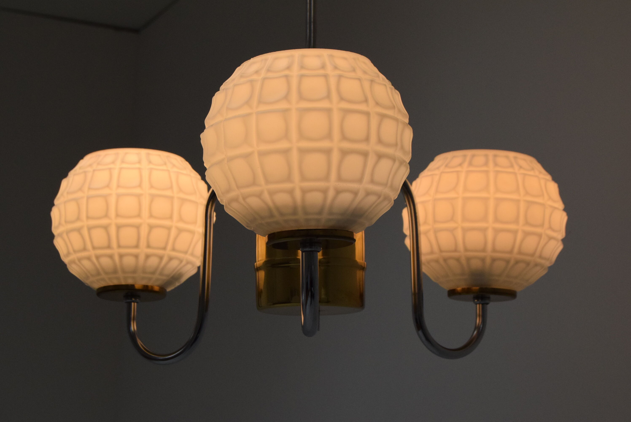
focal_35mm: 72
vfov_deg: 19.0
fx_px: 1263
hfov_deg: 28.1
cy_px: 211
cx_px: 316
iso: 1600
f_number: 11
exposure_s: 1/500
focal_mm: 48
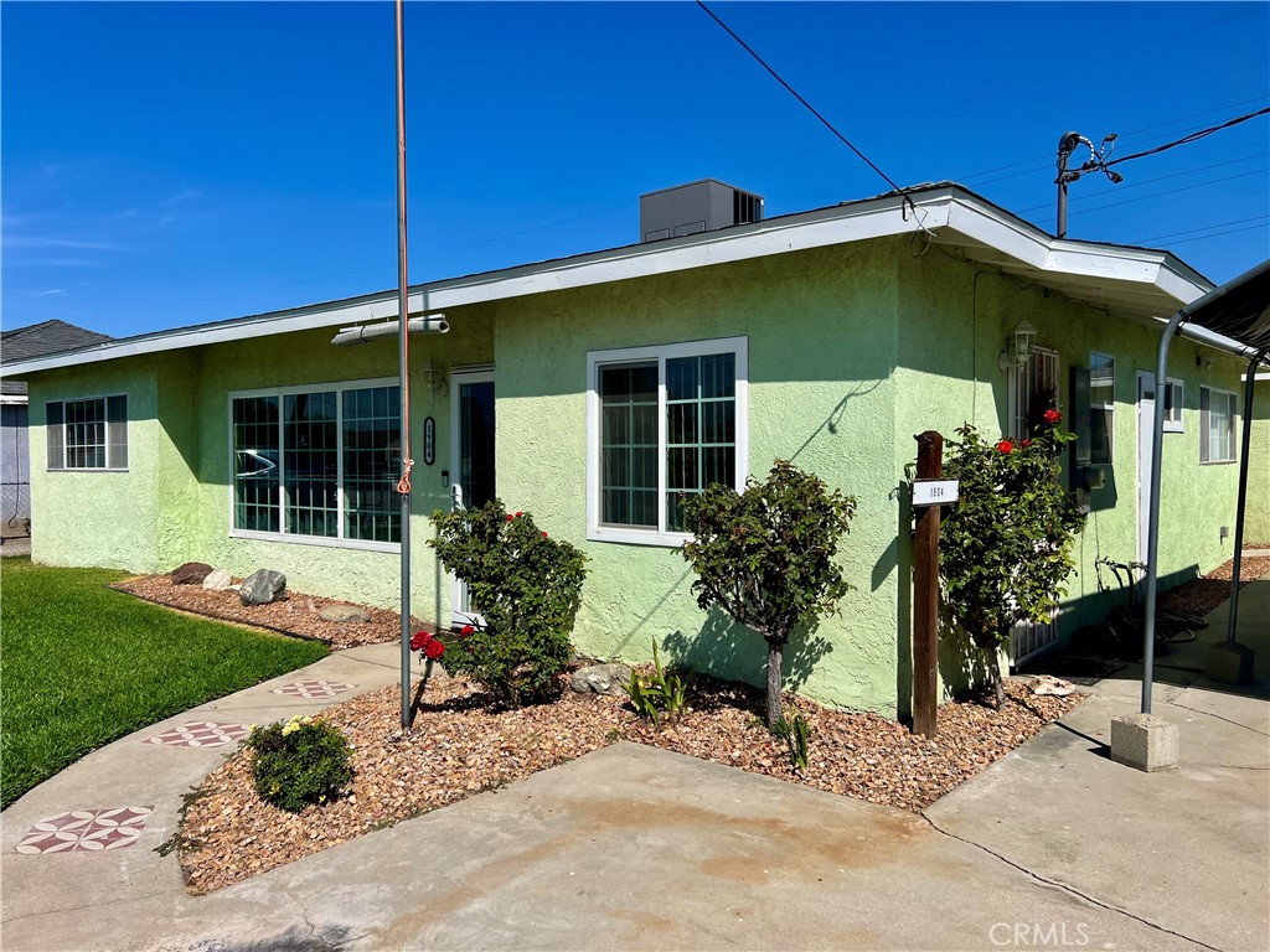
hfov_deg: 67.3
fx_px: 954
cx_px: 635
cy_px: 476
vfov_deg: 53.1
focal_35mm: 26
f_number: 1.5
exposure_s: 1/6993
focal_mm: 5.7
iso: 50
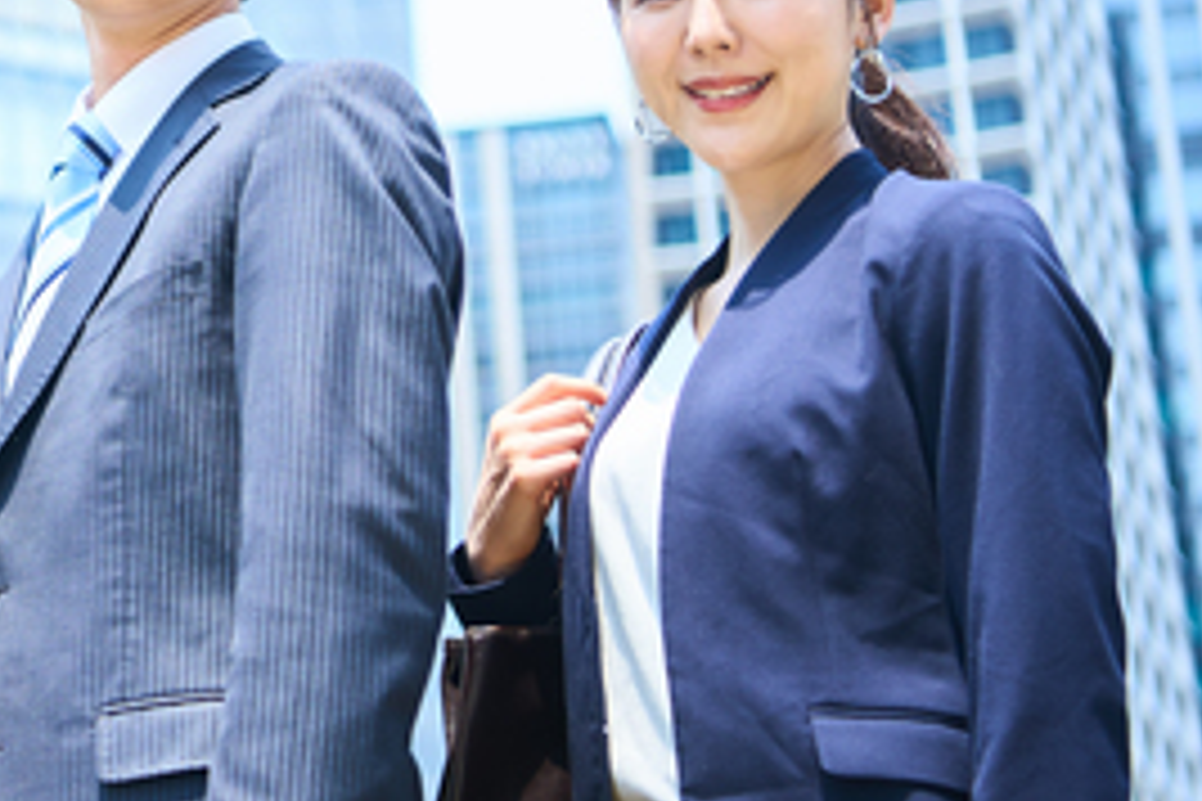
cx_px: -176
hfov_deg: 16.4
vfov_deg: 11.3
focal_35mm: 121
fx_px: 4030
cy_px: 135
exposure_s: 1/800
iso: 100
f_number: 3.2
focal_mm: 50.3
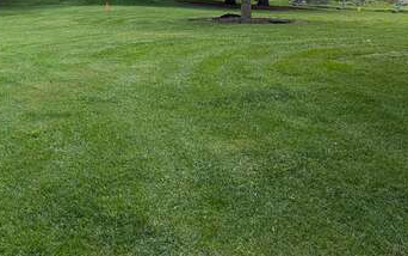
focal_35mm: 62
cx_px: -36
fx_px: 690
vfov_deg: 20.1
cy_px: -17
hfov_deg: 29.8
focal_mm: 5.43
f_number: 1.89
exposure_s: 1/3953
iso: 43
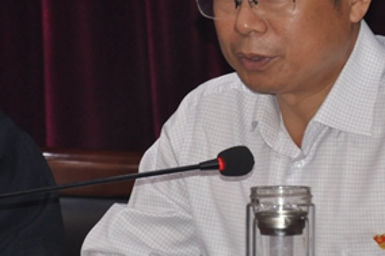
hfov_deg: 5.7
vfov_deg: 3.8
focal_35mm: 360
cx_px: 358
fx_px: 3849
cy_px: 111
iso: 800
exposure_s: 1/30
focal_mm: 105
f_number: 5.6
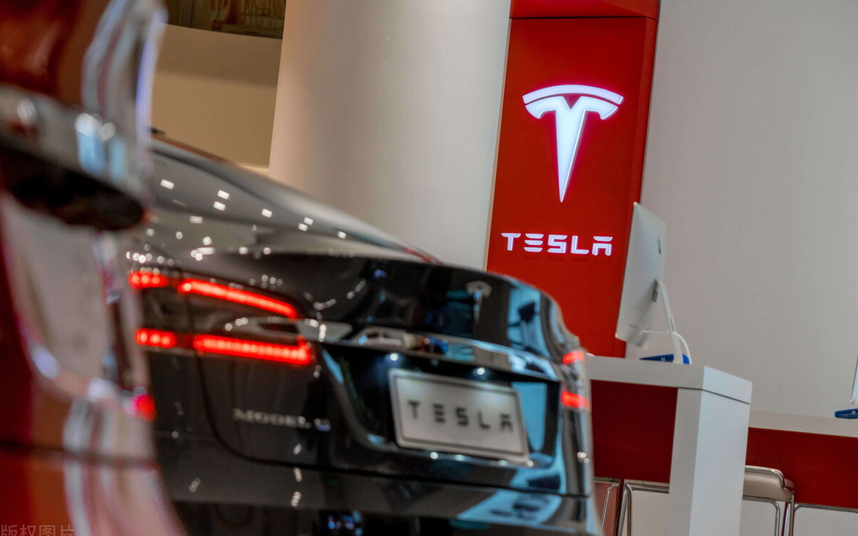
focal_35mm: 127
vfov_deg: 10.3
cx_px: 428
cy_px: 262
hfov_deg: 16.4
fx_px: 2969
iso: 800
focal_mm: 124
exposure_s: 1/100
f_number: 6.3
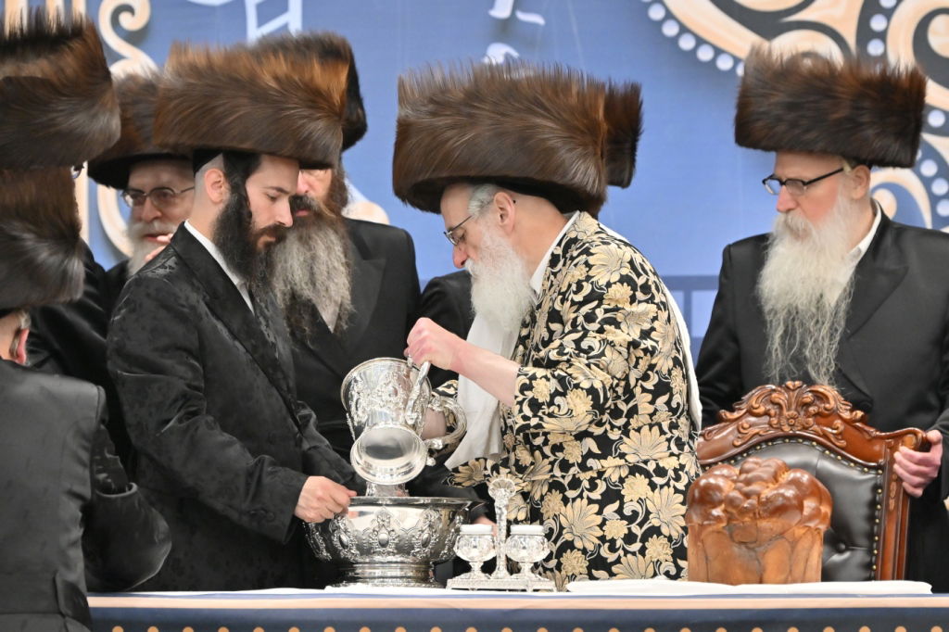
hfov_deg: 7.4
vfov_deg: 5.0
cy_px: 316
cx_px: 474
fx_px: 7299
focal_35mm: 277
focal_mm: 185
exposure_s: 1/320
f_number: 4
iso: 1250
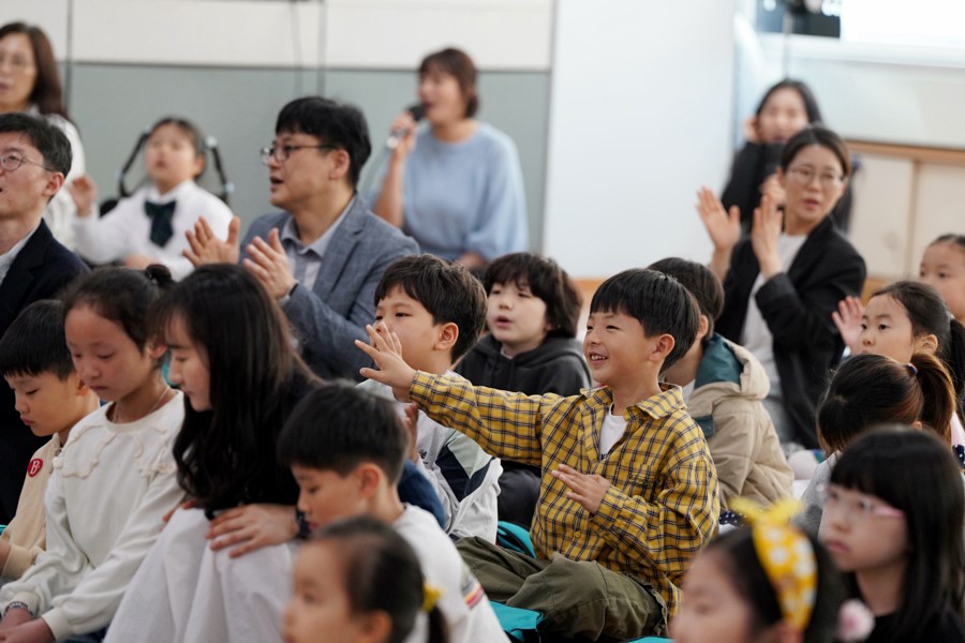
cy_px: 322
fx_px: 5361
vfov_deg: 6.9
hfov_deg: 10.3
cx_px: 482
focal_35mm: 200
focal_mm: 200
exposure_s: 1/250
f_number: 4
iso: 1600
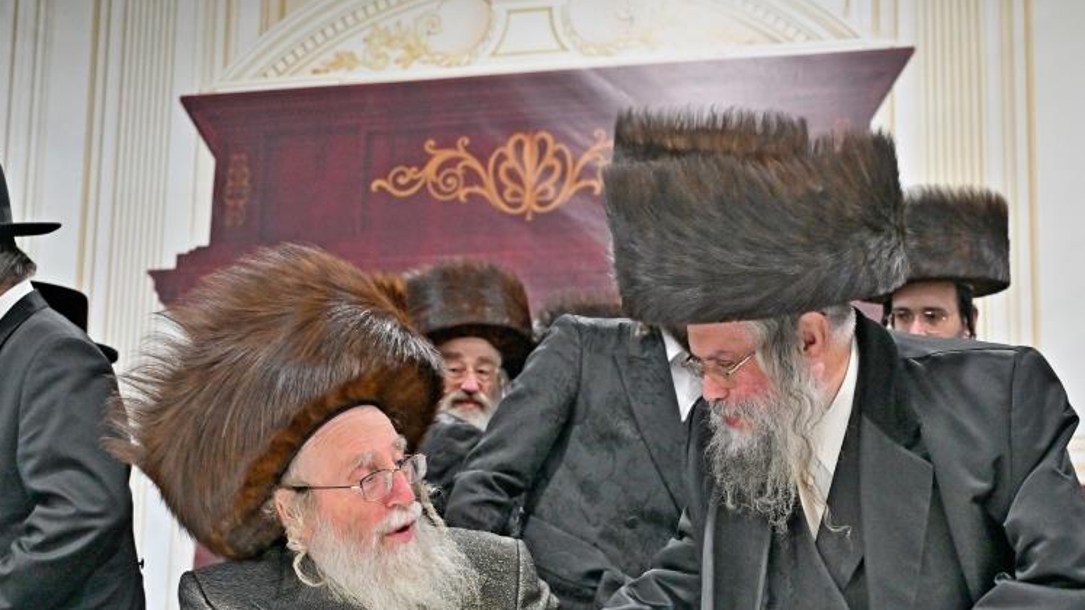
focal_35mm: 56
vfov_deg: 21.2
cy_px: 492
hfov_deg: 37.0
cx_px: 675
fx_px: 1611
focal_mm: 39
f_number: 4
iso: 2000
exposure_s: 1/250
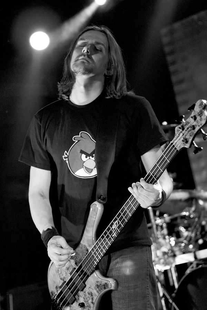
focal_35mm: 75
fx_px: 647
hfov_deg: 18.2
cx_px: 104
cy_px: 155
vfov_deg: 27.0
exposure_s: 1/125
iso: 800
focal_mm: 50
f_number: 2
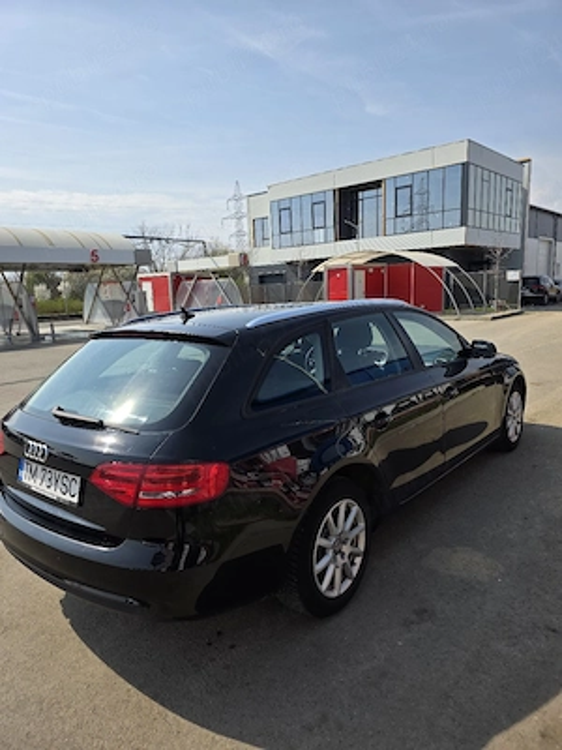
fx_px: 498
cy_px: 375
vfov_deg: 73.9
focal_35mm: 23
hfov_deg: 58.9
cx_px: 281
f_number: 1.7
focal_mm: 6.3
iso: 80
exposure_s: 1/10000
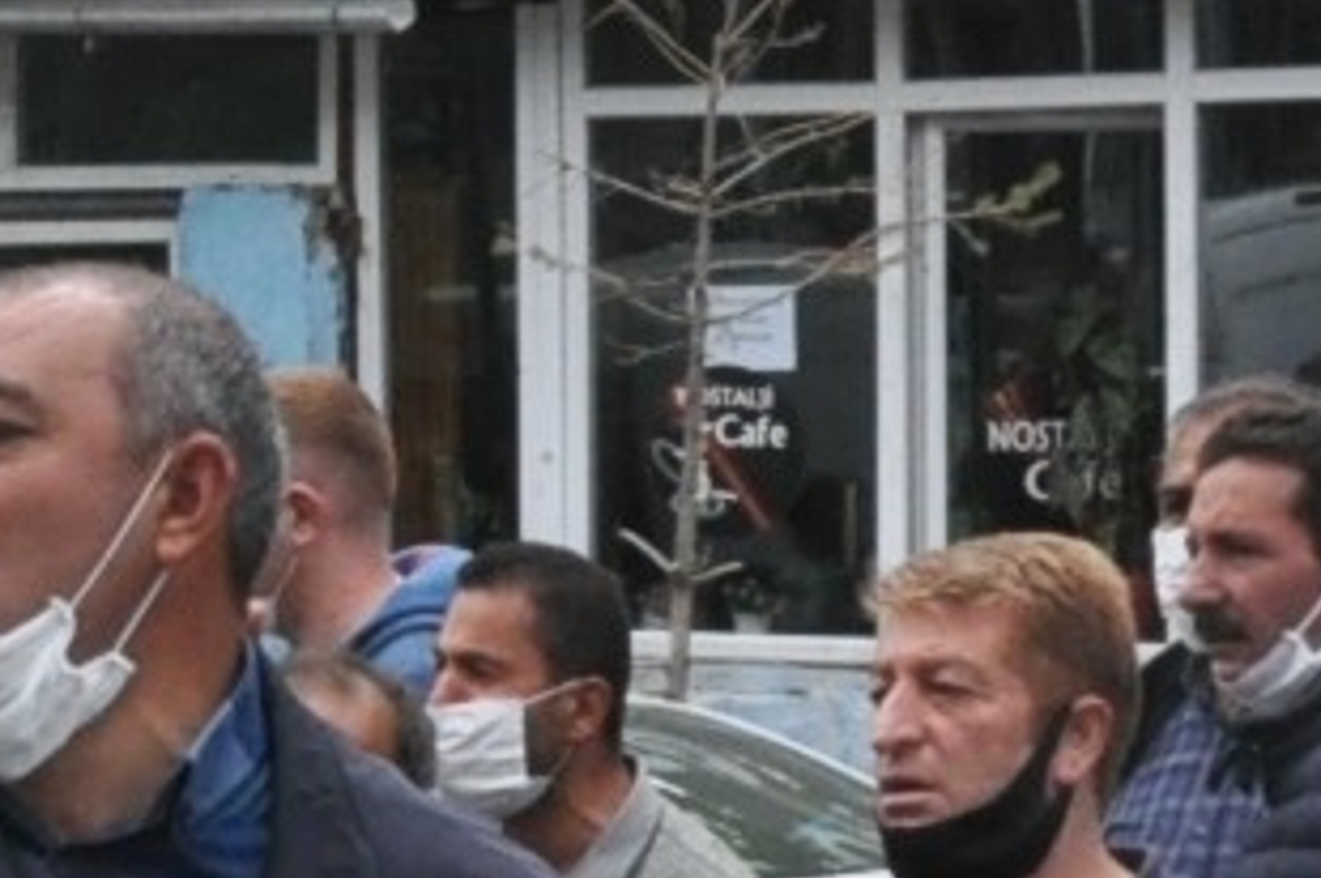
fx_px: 6855
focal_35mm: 187
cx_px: -622
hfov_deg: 10.6
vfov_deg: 7.3
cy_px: 443
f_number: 11
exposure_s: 1/500
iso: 1000
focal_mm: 18
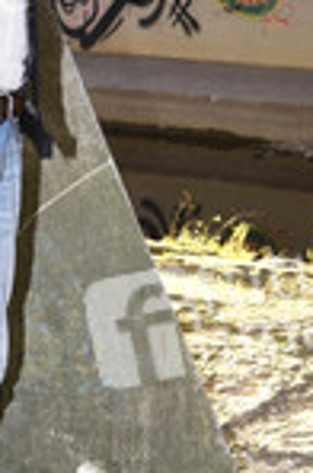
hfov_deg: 8.1
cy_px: 153
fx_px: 2201
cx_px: -42
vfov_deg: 12.2
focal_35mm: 168
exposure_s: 1/100
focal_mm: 62
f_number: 8
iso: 250
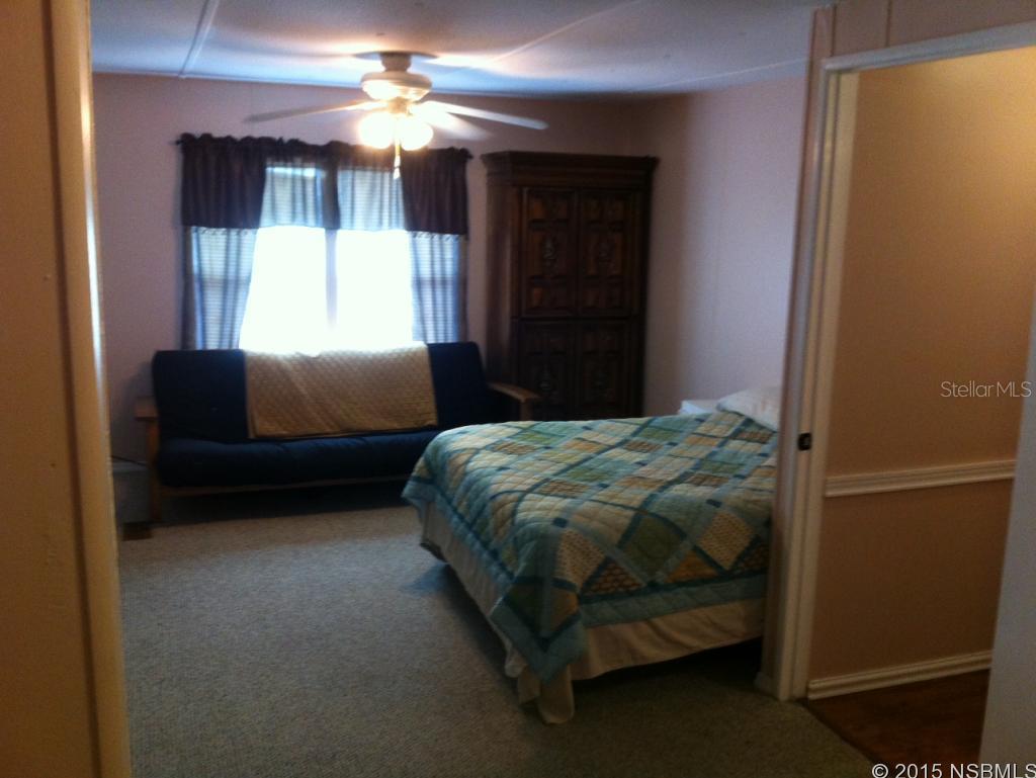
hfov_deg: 52.6
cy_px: 389
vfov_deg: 40.7
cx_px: 518
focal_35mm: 35
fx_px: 1048
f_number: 2.8
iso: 200
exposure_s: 1/17
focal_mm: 3.85
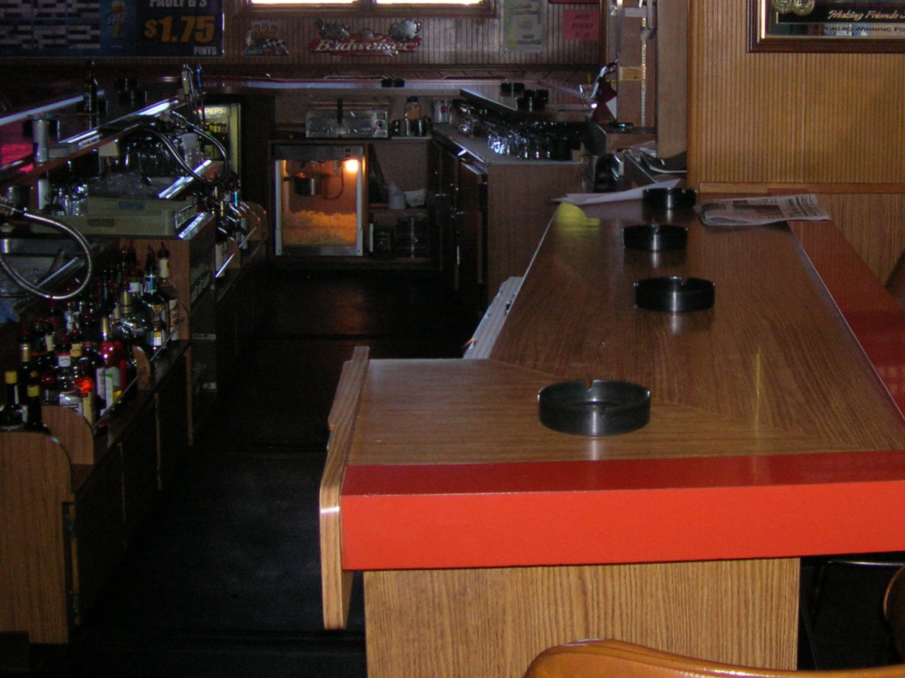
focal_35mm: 54
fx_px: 1412
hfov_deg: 35.3
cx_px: 567
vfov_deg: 26.8
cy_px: 213
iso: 107
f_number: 2.9
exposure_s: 1/60.1
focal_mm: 5.7
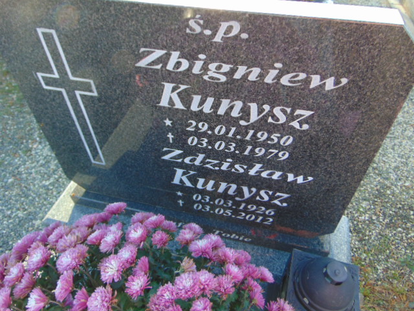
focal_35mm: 25
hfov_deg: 69.4
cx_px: 207
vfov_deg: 54.9
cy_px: 156
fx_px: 299
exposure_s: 1/100
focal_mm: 4.5
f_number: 3
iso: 80
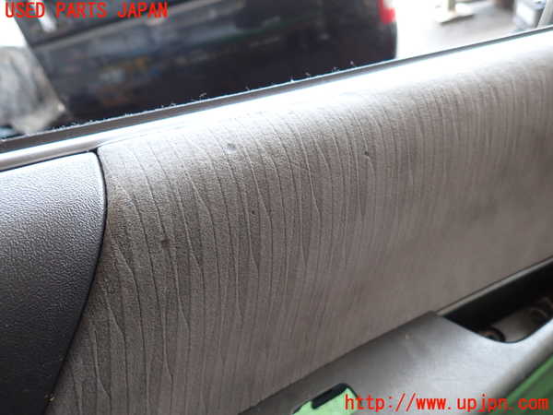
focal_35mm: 25
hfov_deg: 69.4
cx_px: 276
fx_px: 399
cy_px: 208
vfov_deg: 54.9
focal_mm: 4.5
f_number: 2
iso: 200
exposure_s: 1/50
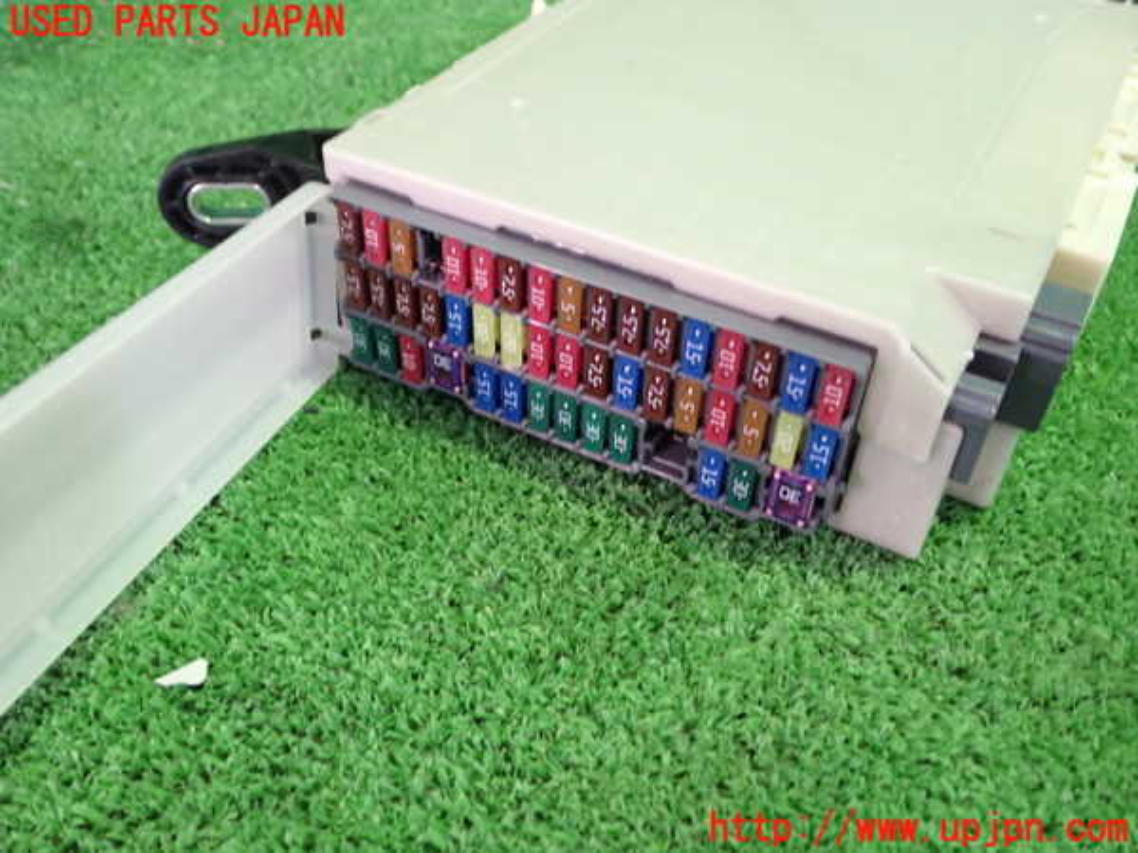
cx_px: 569
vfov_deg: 44.2
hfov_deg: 56.8
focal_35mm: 32
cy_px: 426
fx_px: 1052
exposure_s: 1/30
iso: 640
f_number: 2.4
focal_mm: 5.79
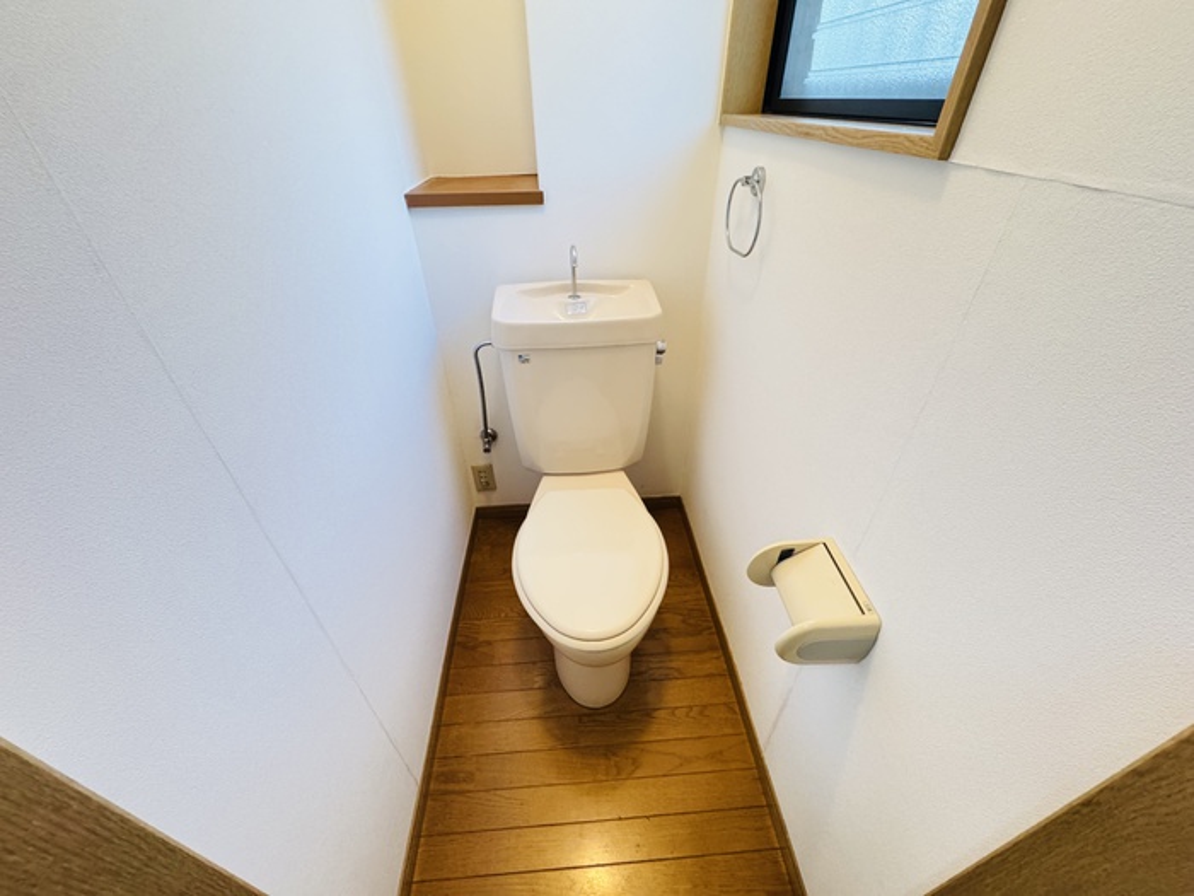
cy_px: 448
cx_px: 597
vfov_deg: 85.7
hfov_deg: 102.1
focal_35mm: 14
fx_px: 483
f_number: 2.2
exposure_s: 1/60
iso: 640
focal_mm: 2.22
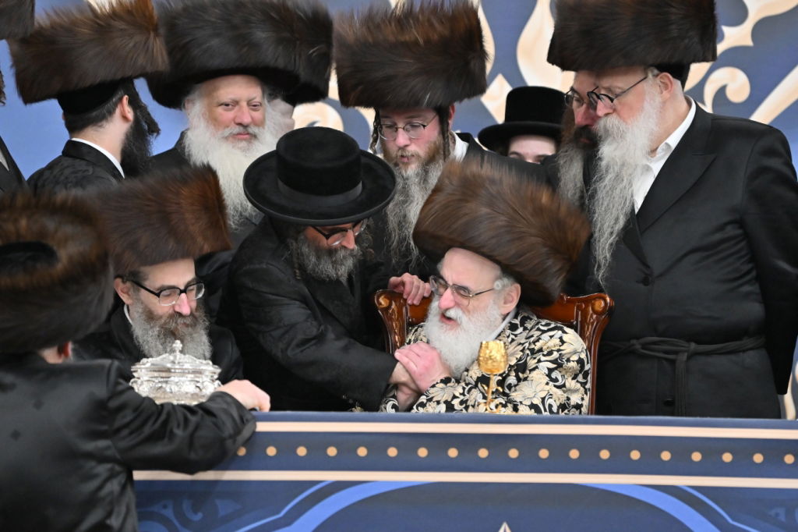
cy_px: 266
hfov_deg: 6.9
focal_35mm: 300
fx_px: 6647
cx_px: 399
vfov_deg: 4.6
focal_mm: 200
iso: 1600
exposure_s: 1/400
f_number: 2.8
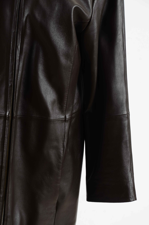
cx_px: 74
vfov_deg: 15.2
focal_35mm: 135
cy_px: 112
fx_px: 842
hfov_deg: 10.1
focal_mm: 90
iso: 160
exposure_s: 1/80
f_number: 8
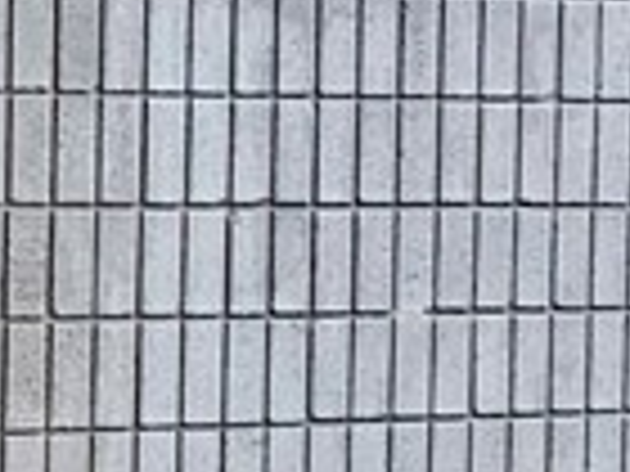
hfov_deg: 9.8
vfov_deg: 7.7
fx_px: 3458
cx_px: -590
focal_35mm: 190
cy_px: 620
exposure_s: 1/134
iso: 32
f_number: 1.8
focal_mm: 4.25
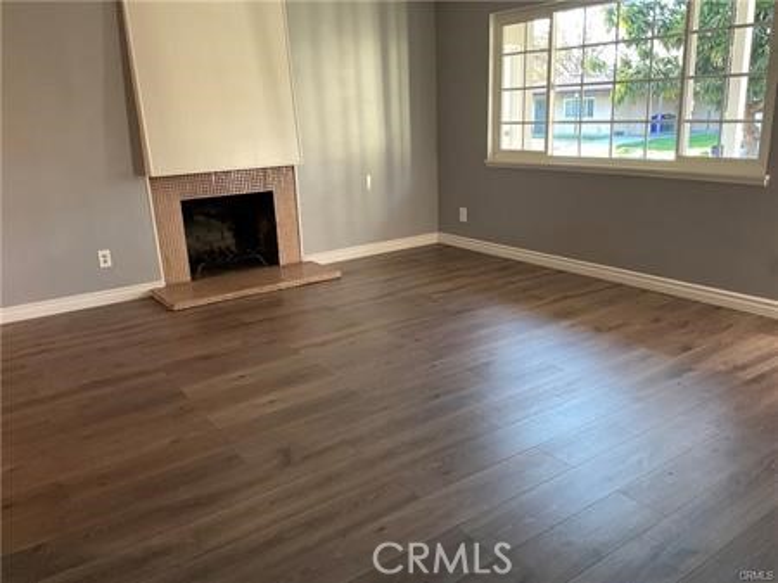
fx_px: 651
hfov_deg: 61.7
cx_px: 389
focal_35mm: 29
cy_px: 292
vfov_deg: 48.2
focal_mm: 3
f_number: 1.8
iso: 160
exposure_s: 1/60
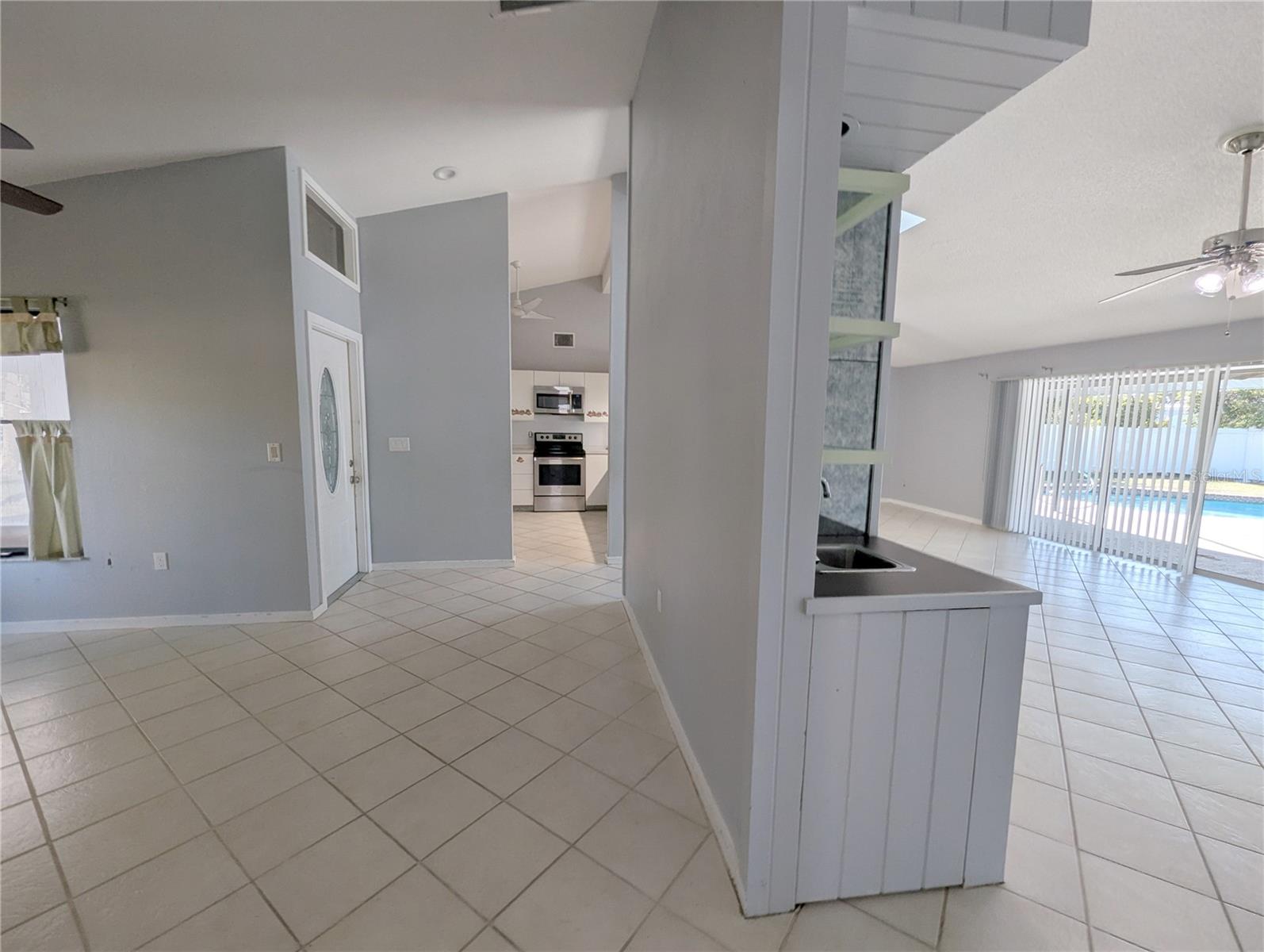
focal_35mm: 13
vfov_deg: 90.1
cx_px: 632
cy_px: 476
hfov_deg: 106.1
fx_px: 475
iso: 42
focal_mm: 1.95
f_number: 2.2
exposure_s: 1/140
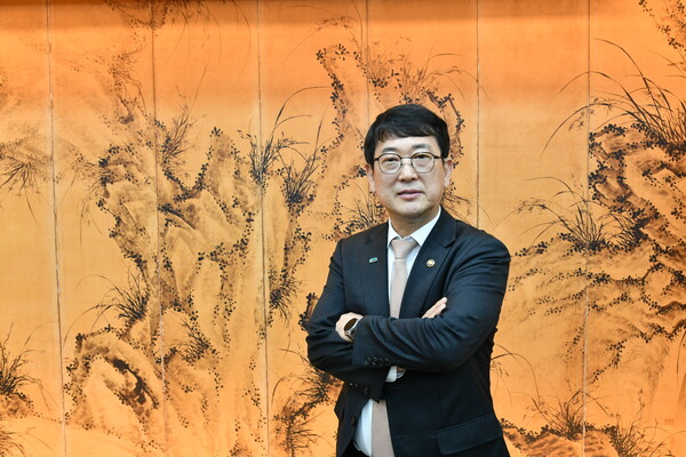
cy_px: 228
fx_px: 724
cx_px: 343
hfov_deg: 50.7
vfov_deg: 35.1
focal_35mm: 38
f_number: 5.6
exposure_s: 1/250
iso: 1600
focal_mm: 38
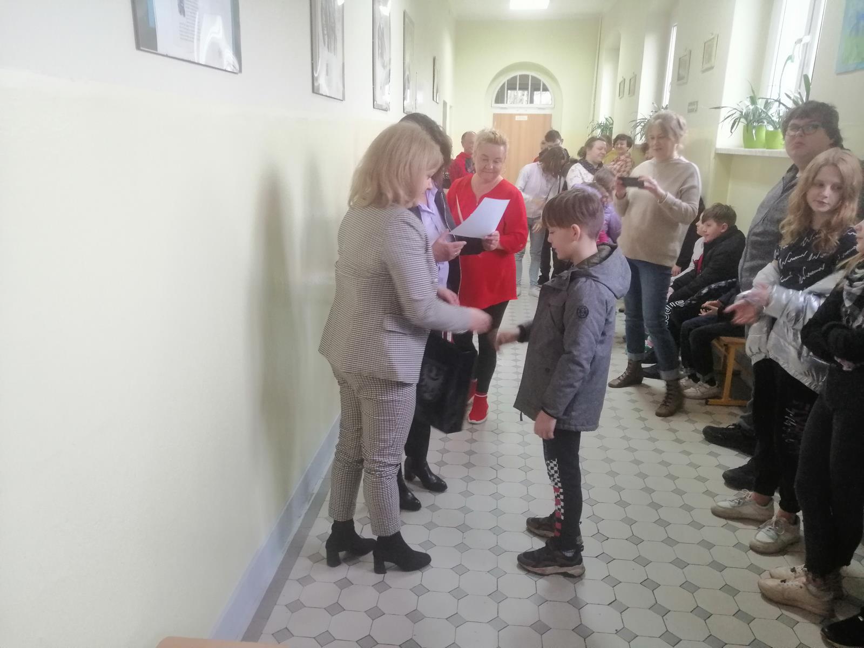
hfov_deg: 65.3
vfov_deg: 51.4
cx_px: 432
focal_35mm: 27
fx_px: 674
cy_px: 324
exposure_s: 1/25
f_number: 1.8
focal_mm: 3.95
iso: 320
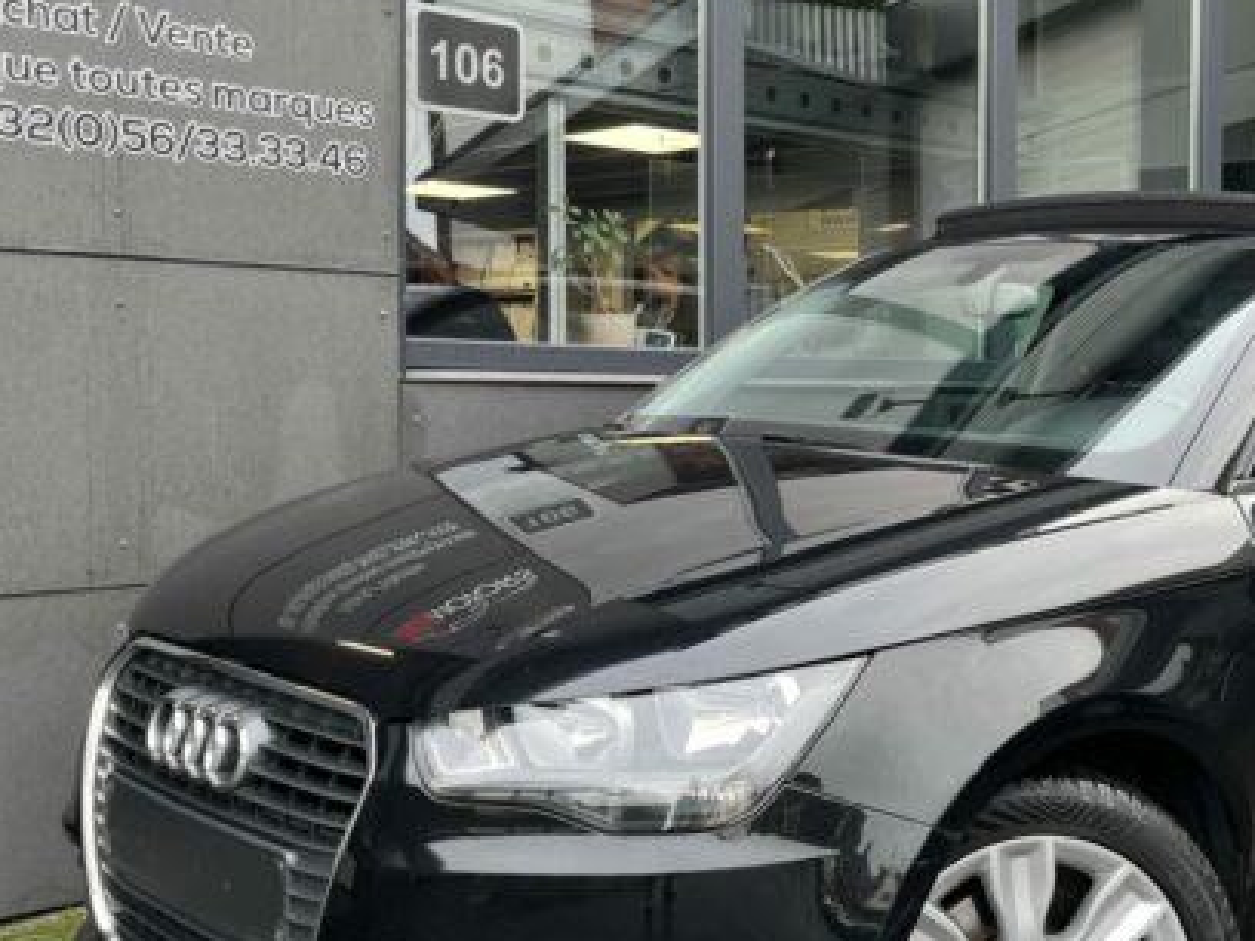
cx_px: 874
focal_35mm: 49
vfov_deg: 29.7
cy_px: 455
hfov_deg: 38.3
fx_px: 1776
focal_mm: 5.1
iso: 50
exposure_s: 1/100
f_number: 1.6
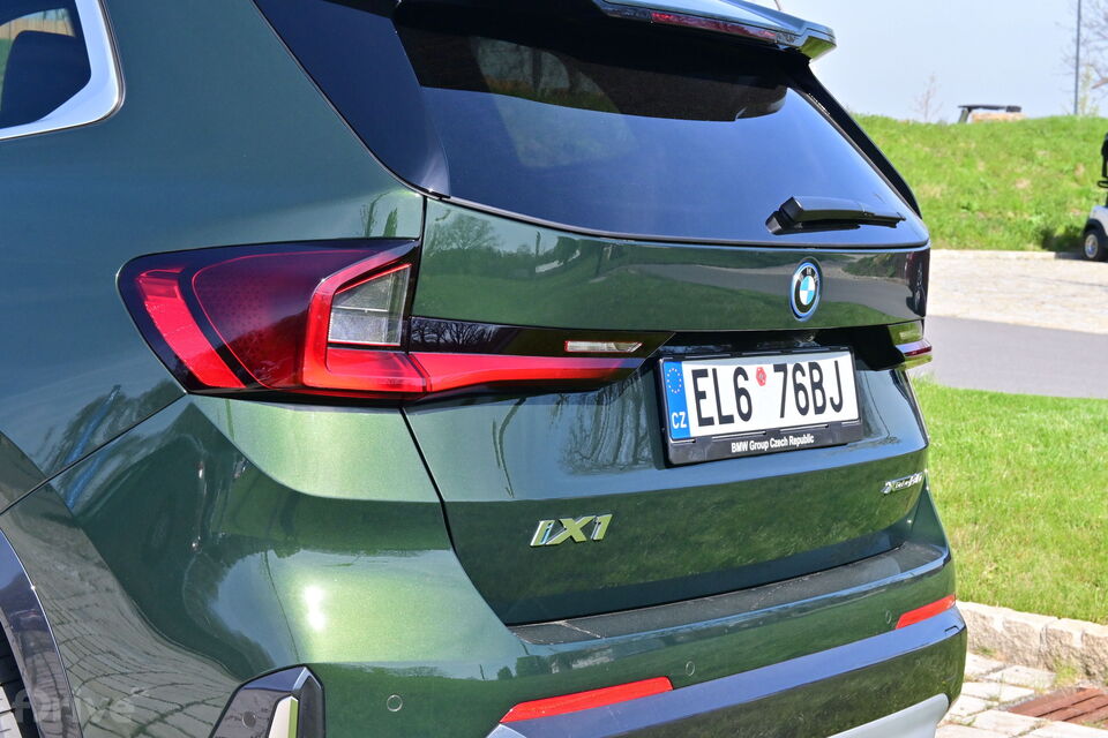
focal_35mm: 75
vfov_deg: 18.2
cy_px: 369
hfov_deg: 27.0
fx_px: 2308
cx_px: 554
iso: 800
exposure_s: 1/640
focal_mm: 50
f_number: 13
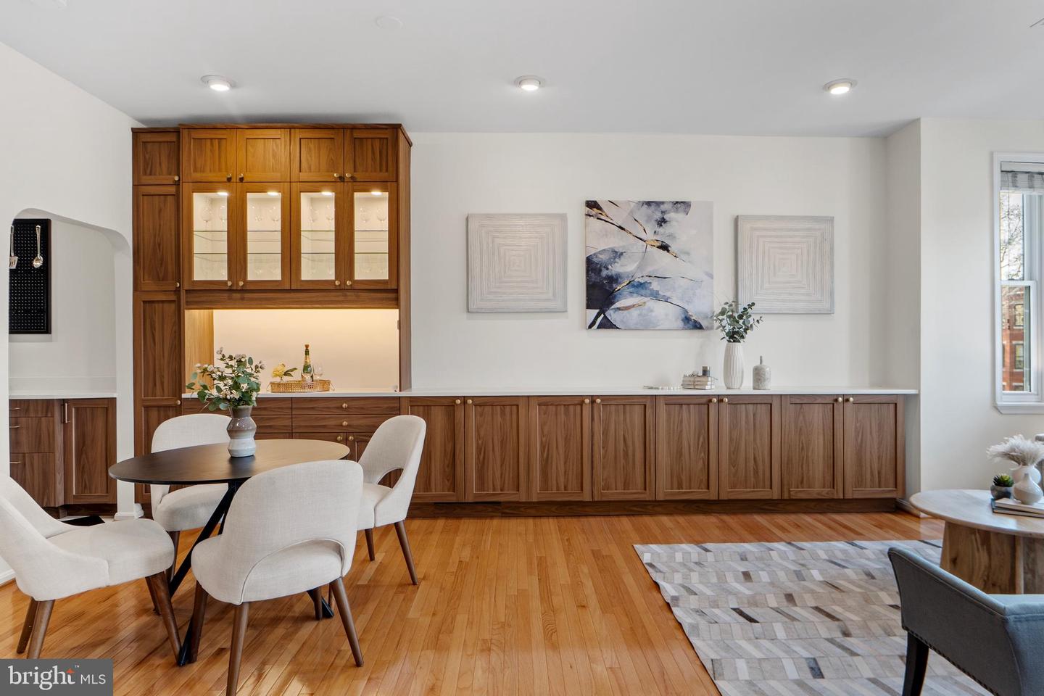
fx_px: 638
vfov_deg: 57.2
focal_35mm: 22
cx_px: 522
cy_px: 348
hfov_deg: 78.6
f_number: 9
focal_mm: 15
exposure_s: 1/20
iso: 100
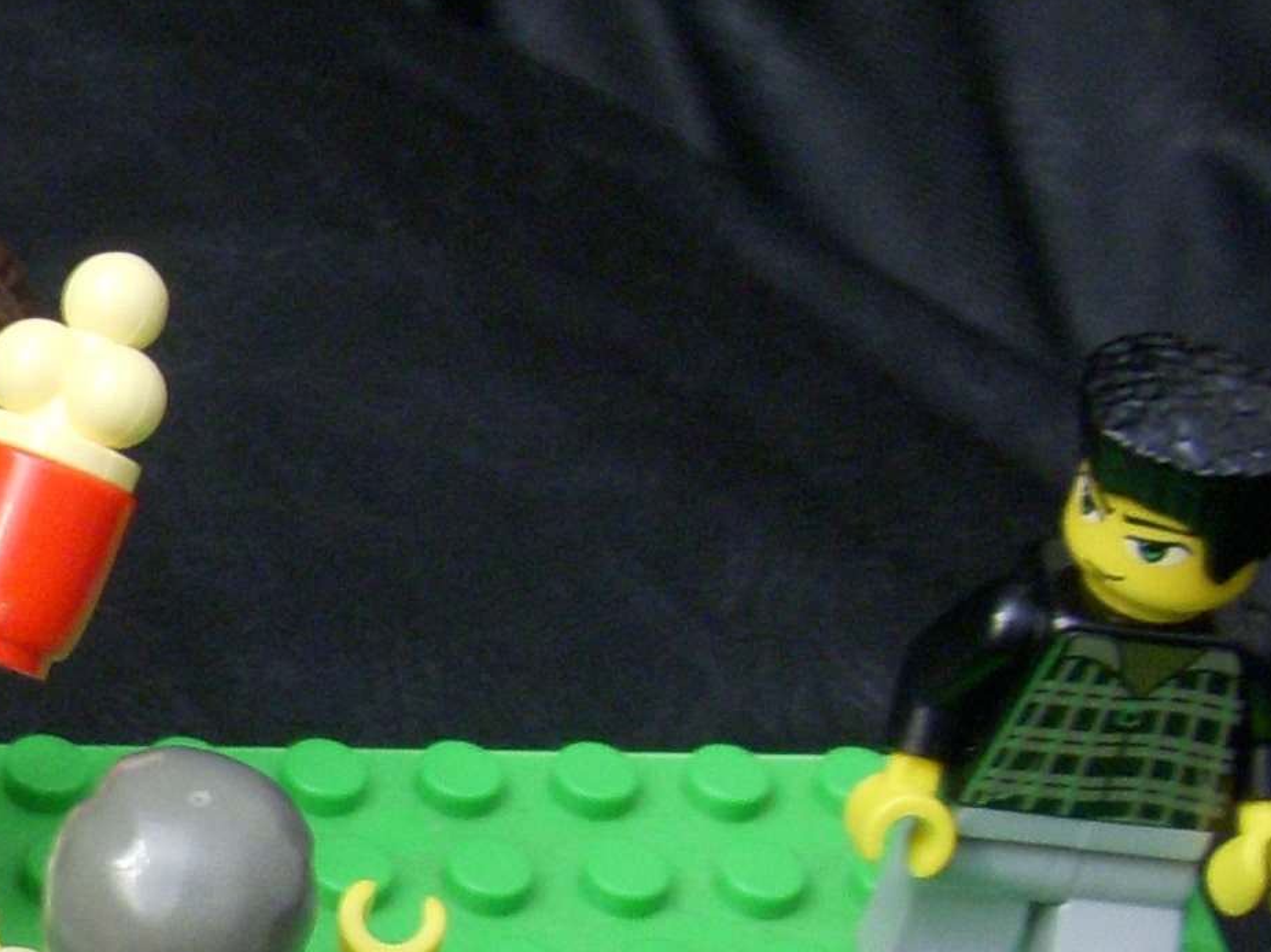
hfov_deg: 13.8
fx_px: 4919
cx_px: -674
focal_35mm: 134
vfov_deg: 11.0
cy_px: 897
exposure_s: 1/8
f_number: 3.3
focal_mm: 6.3
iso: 250
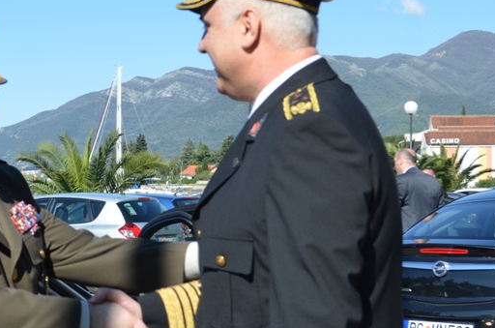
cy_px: 169
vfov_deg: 15.1
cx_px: 83
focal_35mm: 90
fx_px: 1235
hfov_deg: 22.3
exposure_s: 1/250
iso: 110
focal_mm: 30
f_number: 8
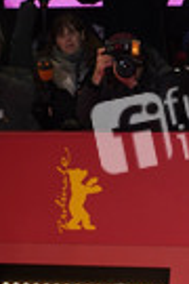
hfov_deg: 10.8
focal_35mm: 124
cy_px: 229
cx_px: 260
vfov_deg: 16.4
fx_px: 976
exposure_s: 1/160
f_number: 5.6
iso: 800
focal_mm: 42
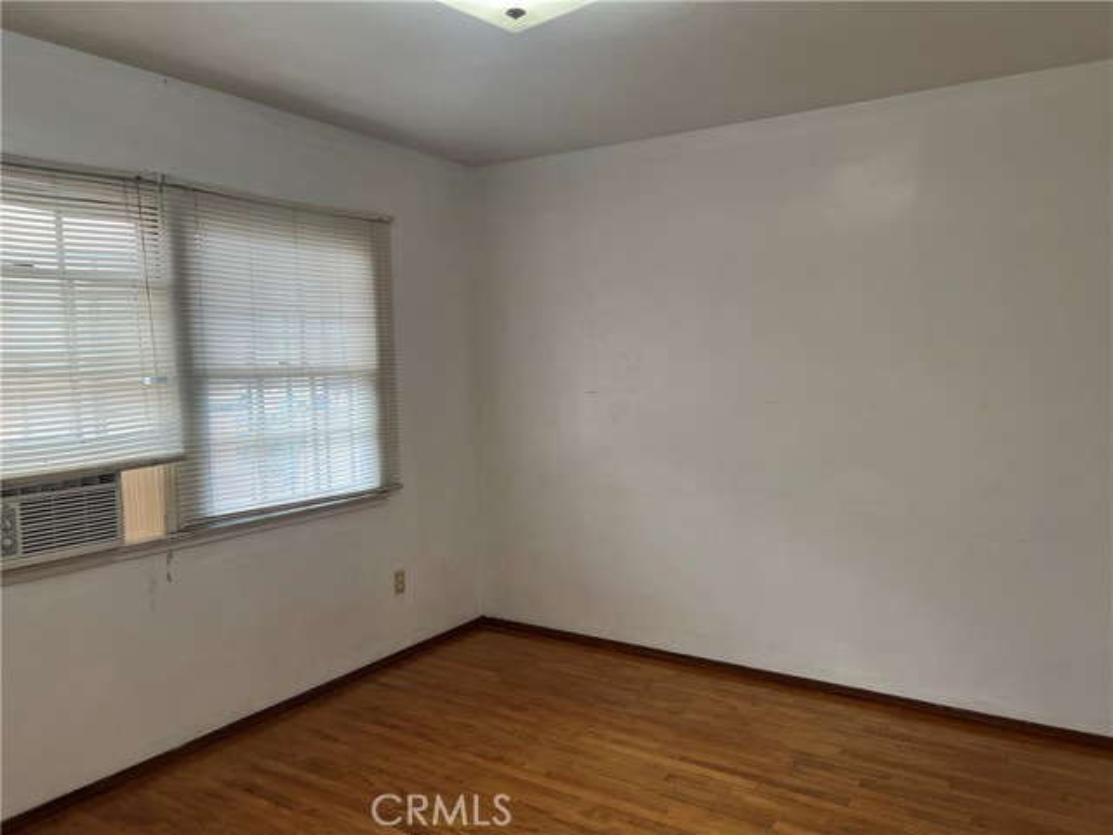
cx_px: 556
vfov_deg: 53.1
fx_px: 836
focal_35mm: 26
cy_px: 418
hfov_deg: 67.3
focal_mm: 5.7
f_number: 1.5
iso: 125
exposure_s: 1/120
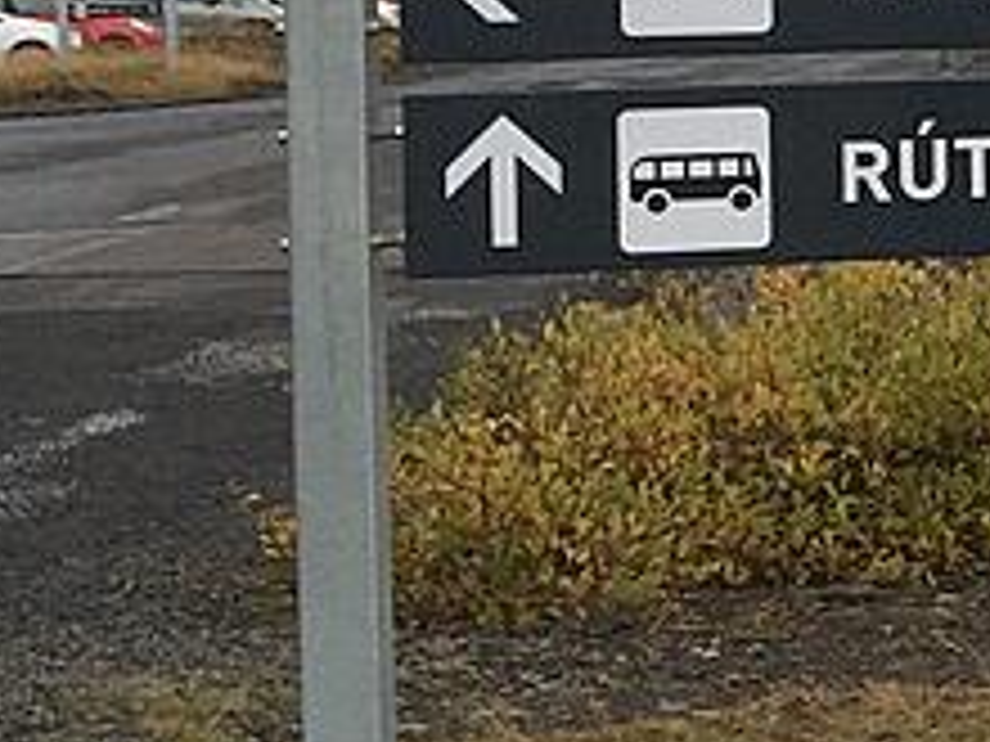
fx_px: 3861
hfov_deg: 12.4
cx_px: 2124
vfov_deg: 10.9
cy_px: 13
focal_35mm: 135
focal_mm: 4.15
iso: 32
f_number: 2.2
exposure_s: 1/942
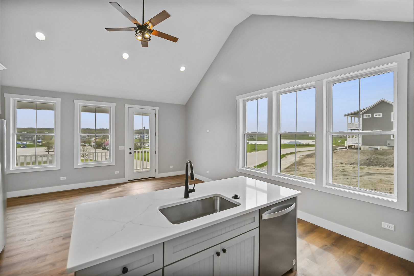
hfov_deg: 100.4
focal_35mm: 15
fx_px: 172
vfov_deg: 77.3
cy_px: 138
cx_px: 207
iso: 1000
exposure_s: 1/500
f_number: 4
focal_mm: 10
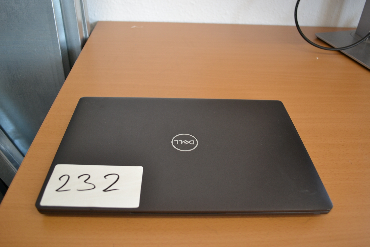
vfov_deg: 43.6
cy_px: 124
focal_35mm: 30
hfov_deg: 61.9
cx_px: 185
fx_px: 308
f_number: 3.8
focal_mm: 20
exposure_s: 1/50
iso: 400
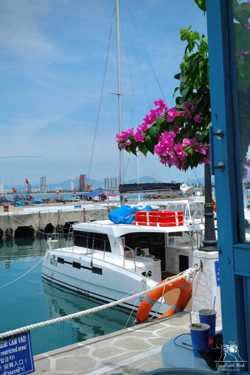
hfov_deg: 35.1
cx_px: 125
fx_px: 396
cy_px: 188
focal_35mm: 38
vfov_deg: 50.7
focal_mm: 25.1
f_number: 8
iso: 800
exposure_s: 1/2500
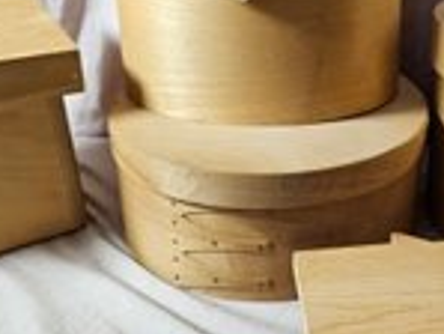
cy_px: 103
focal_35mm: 53
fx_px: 680
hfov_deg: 35.1
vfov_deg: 27.3
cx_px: 347
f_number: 1.8
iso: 125
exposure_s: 1/120
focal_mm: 5.4
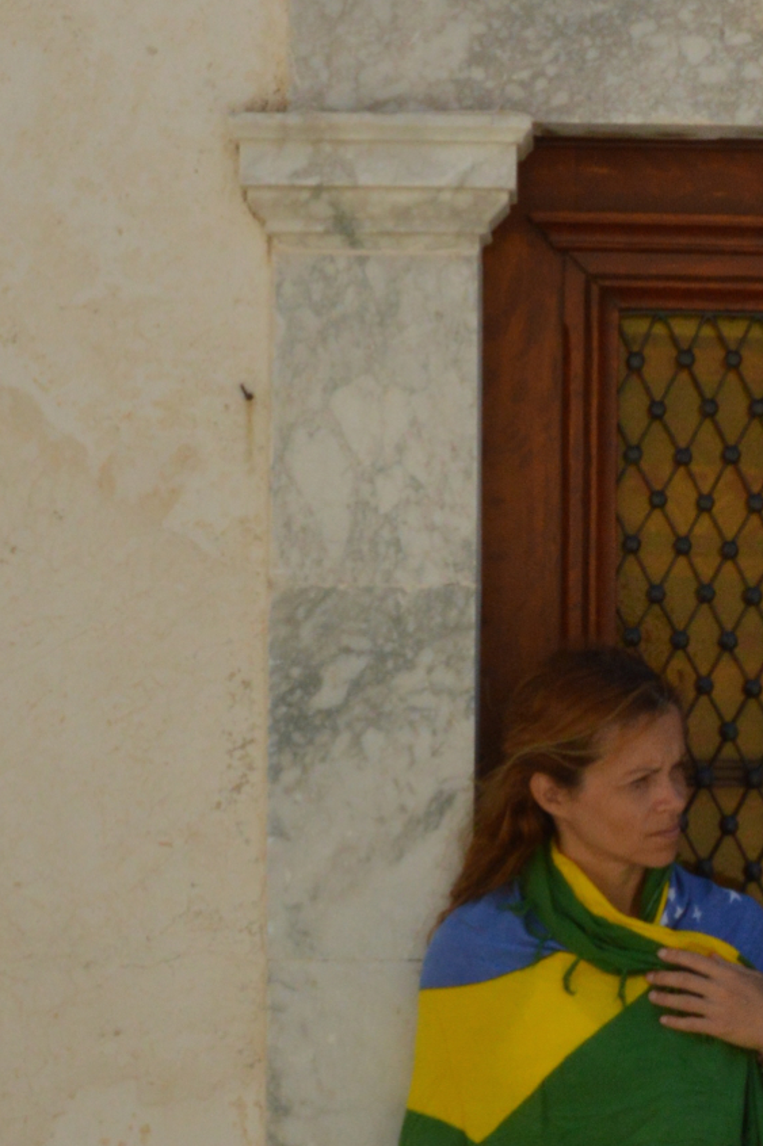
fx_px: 3724
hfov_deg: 11.4
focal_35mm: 117
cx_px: 937
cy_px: 577
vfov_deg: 17.5
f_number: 22
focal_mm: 22
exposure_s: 1/200
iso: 400
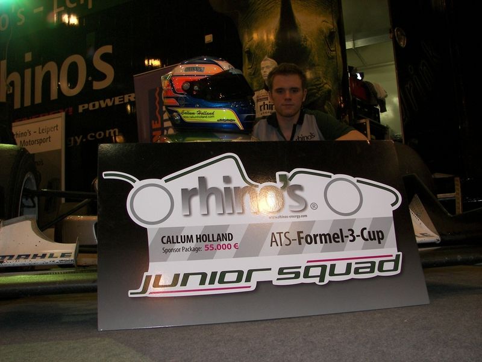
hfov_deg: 51.4
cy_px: 181
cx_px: 241
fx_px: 501
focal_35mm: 36
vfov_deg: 39.7
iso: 100
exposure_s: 1/30
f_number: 2.8
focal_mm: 6
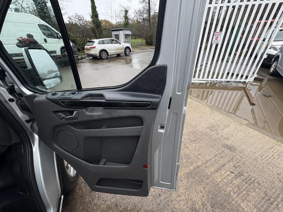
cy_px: 106
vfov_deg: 85.7
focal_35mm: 14
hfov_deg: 102.1
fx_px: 114
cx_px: 142
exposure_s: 1/99
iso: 160
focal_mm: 2.22
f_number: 2.2
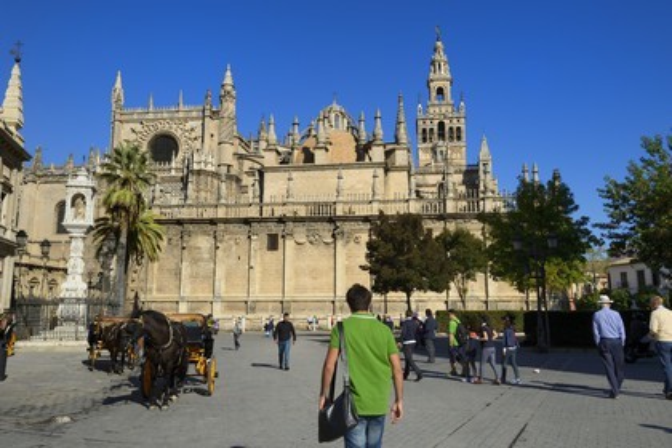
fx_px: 579
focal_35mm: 31
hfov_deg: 60.3
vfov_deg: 42.3
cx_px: 336
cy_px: 224
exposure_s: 1/250
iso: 200
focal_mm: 31
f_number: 14
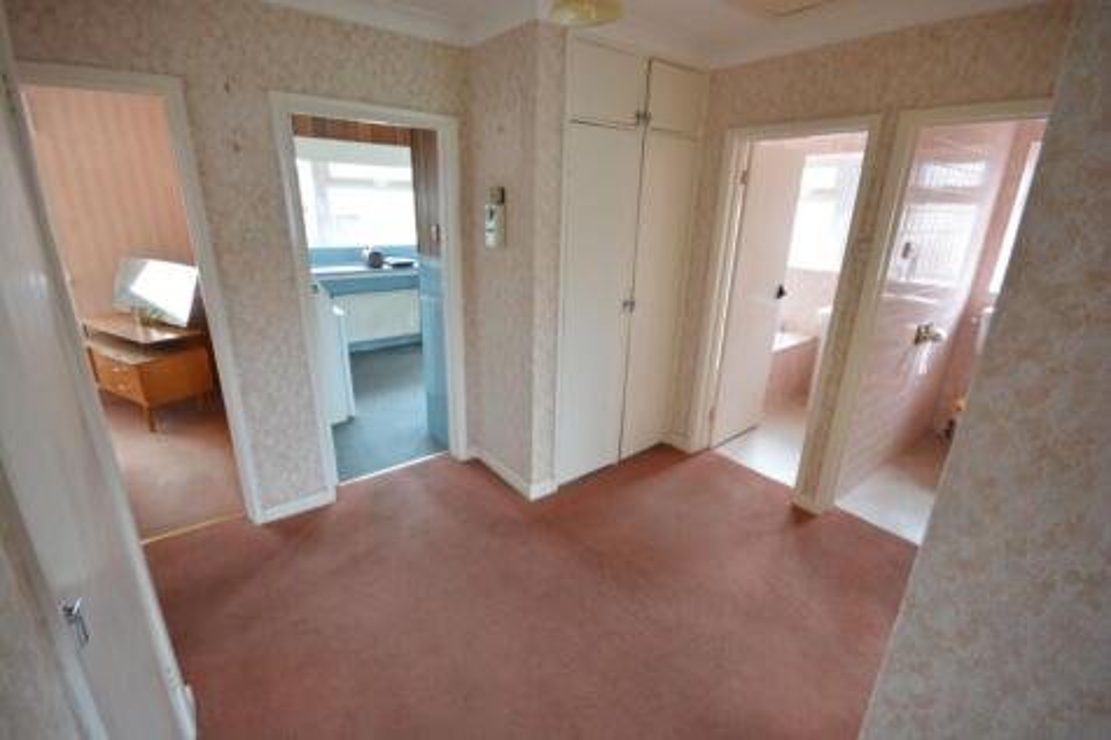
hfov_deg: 100.4
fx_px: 463
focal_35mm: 15
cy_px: 370
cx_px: 556
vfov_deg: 77.3
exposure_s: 1/6
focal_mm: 10
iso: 400
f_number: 8
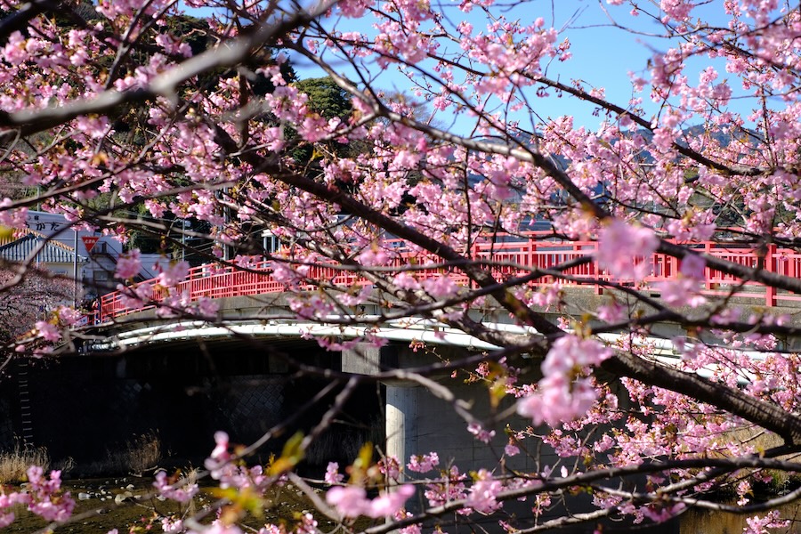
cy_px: 267
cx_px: 400
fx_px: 1179
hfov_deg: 37.5
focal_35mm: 53
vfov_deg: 25.5
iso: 200
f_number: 3.6
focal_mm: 35
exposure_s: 1/1300
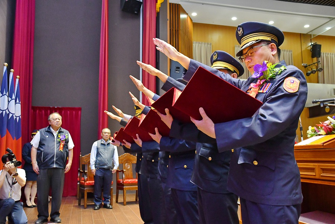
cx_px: 168
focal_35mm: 36
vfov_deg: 36.9
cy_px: 112
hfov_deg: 53.1
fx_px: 335
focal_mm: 24
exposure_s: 1/160
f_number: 5.6
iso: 2000
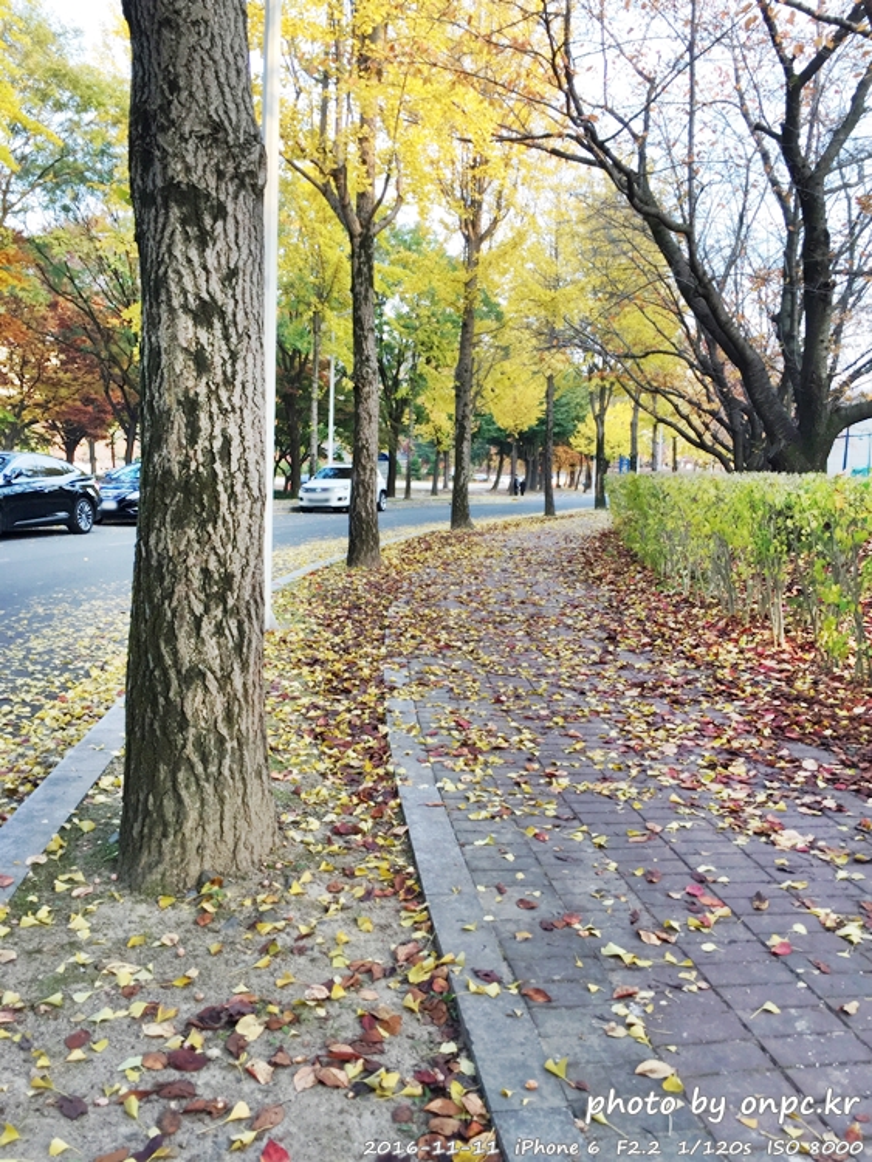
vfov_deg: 61.6
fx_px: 973
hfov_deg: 48.3
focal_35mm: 29
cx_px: 436
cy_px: 581
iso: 40
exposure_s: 1/120
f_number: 2.2
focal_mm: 4.15
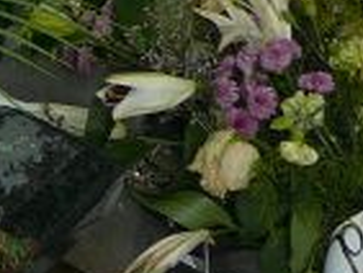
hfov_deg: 10.9
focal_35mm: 159
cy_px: -185
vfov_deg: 9.0
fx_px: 1669
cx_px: -440
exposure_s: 1/320
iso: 80
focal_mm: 5.2
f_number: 2.8
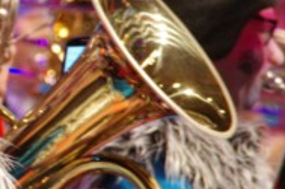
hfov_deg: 2.6
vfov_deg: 1.7
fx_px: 6254
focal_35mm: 792
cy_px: 66
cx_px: -36
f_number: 6.3
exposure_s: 1/25
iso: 3200
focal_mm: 200
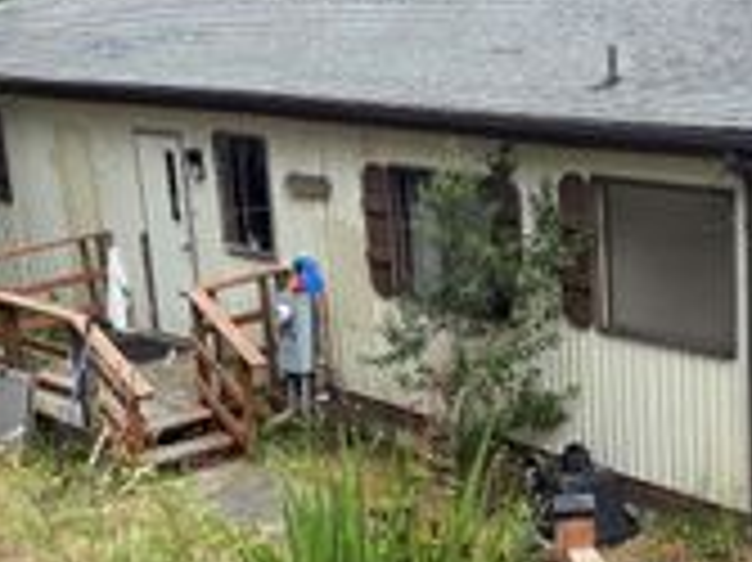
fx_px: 1563
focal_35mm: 72
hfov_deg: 26.8
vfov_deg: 20.4
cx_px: 531
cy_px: 308
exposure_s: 1/1770
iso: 100
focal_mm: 6.76
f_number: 1.78
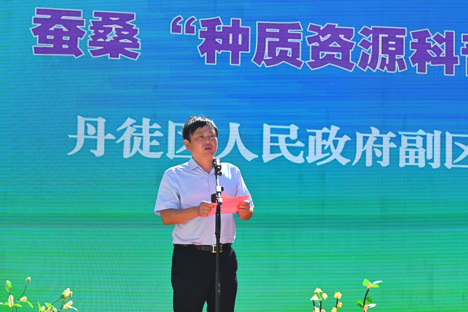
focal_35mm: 94
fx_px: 1222
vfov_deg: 14.6
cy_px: 156
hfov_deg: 21.7
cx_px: 234
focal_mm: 63
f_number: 7.1
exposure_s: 1/1250
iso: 800
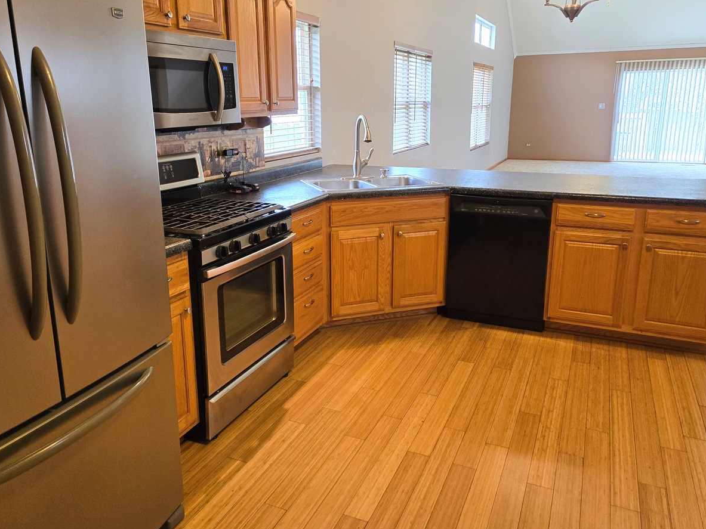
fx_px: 571
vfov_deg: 49.6
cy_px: 224
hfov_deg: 63.4
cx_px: 332
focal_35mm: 28
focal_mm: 5.4
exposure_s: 1/120
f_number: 1.8
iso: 250
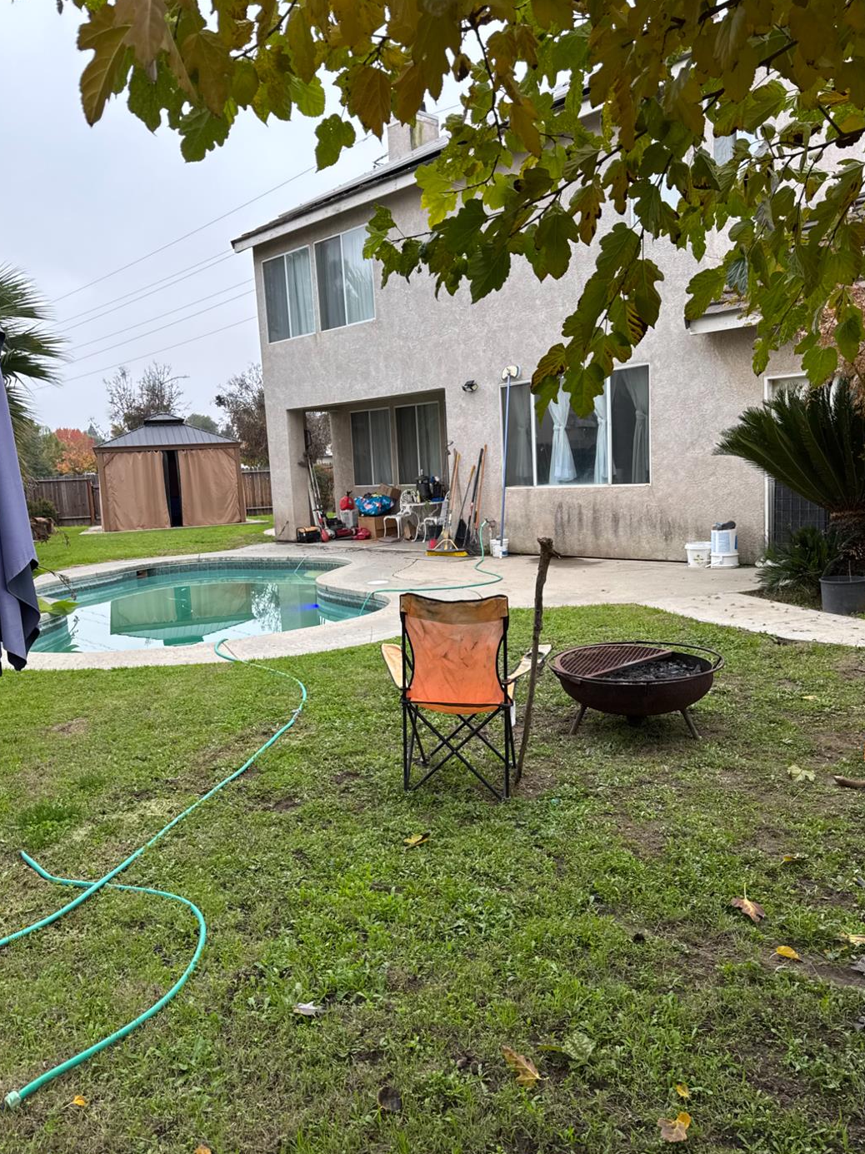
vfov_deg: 67.3
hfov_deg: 53.0
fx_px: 867
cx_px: 406
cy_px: 561
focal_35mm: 26
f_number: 1.78
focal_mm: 6.76
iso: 80
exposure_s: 1/417
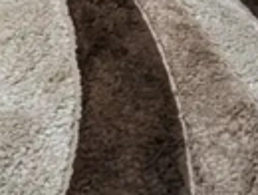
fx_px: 747
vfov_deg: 10.7
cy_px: -377
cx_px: 65
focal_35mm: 100
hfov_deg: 19.5
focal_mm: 1.95
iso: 402
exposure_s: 1/25
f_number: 2.2
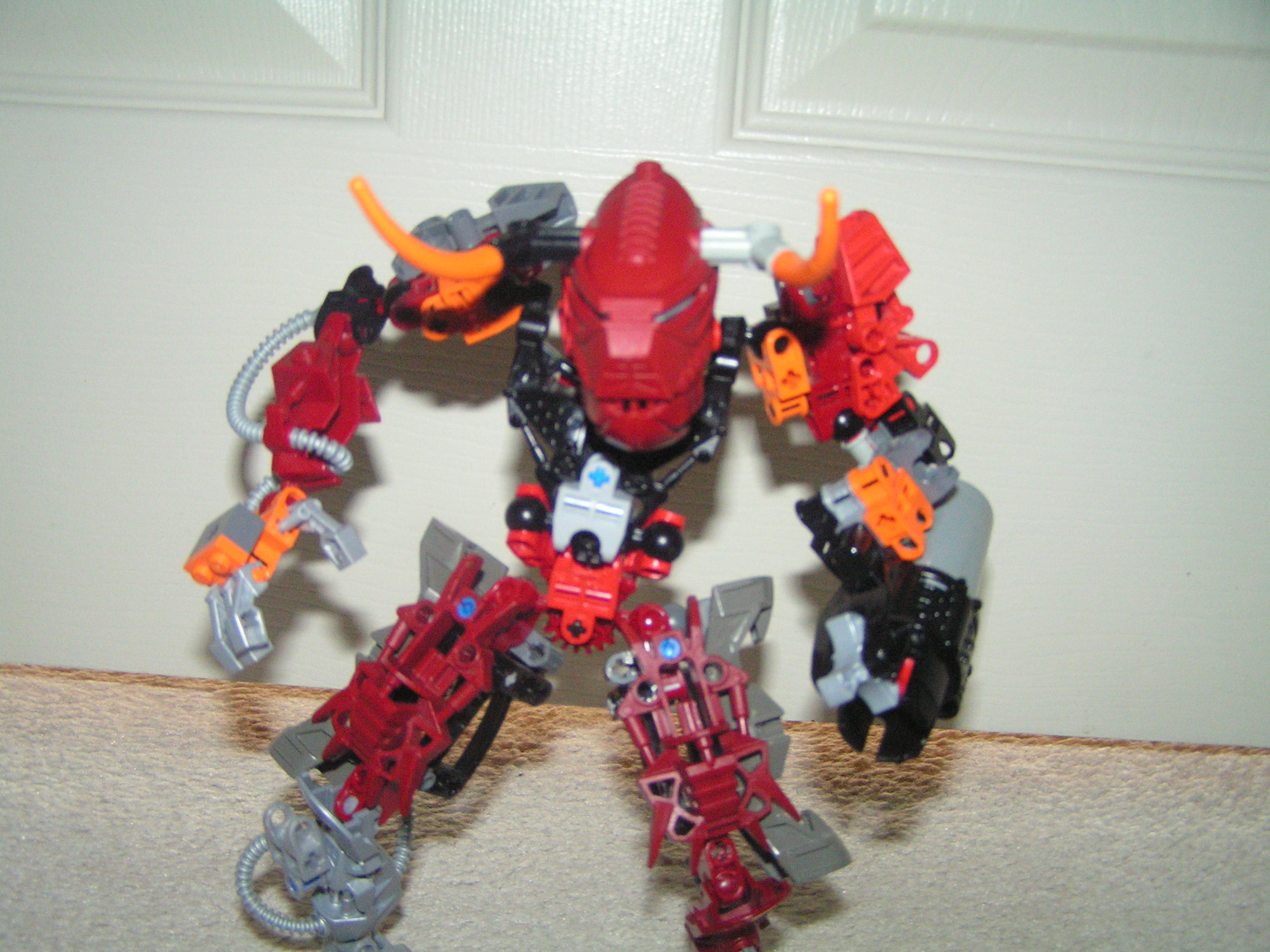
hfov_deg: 49.0
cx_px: 635
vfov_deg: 37.7
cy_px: 476
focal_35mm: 38
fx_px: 1394
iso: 200
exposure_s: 1/40
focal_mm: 6.3
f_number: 2.8
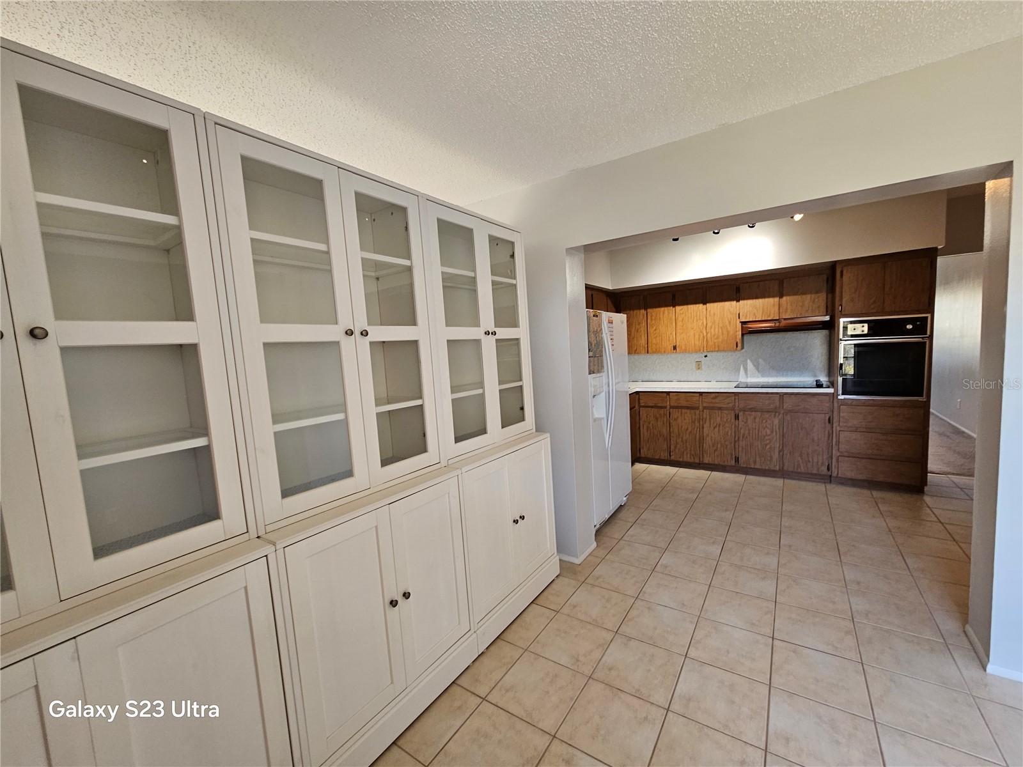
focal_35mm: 13
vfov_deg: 89.9
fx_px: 384
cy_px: 384
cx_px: 512
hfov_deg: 106.2
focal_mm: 2.2
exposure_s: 1/60
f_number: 2.2
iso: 125
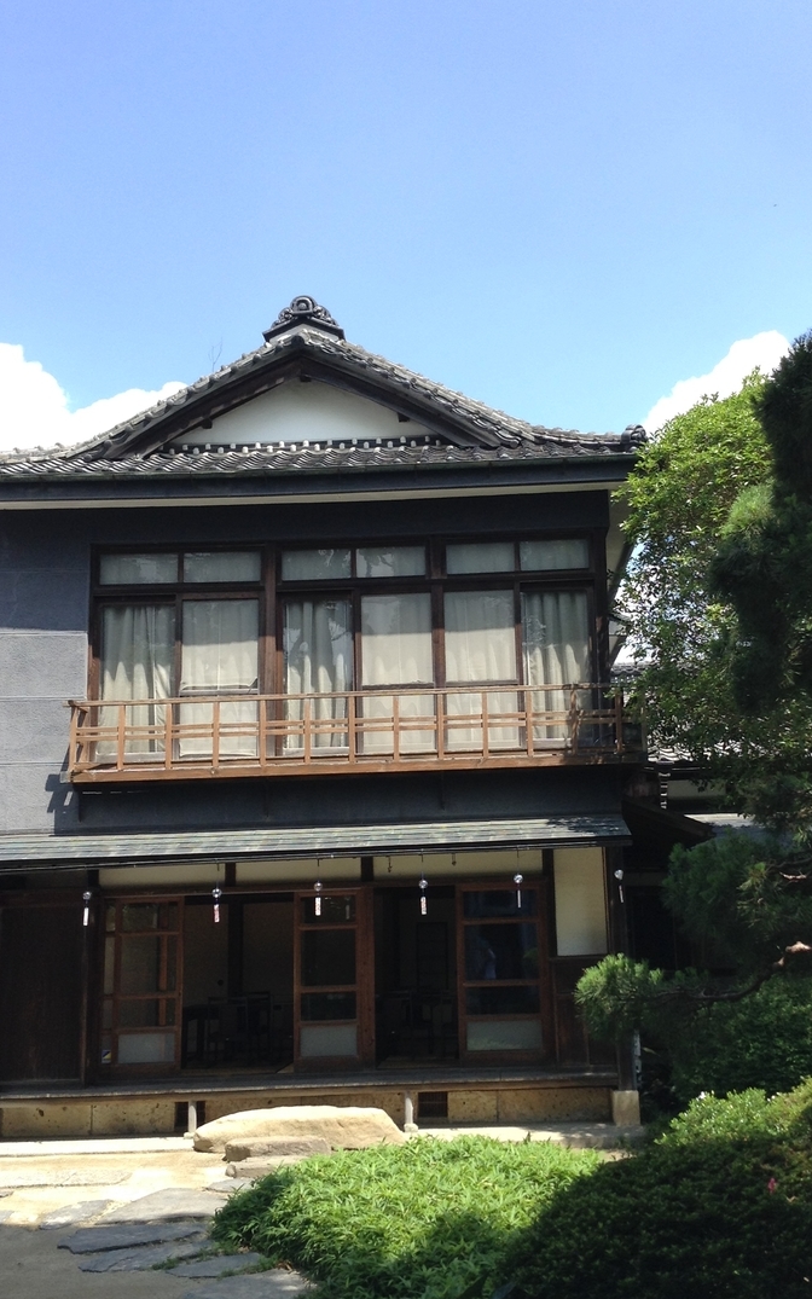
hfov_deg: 32.7
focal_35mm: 39
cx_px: 466
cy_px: 701
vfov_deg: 50.3
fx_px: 1381
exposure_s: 1/499
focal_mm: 3.3
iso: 25
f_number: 2.4
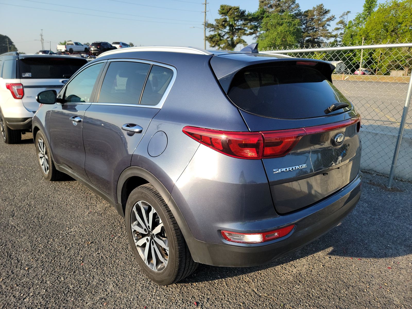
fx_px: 286
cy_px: 154
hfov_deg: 71.6
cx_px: 206
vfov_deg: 56.8
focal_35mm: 24
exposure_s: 1/410
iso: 50
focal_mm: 6.7
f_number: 1.8
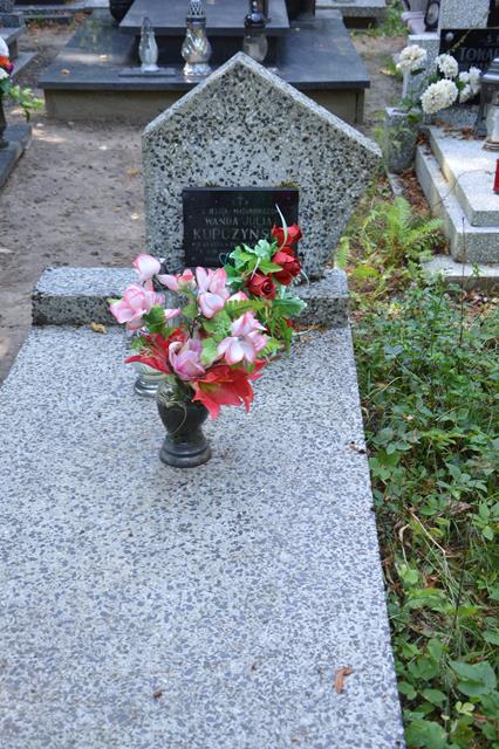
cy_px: 374
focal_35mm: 51
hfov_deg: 26.5
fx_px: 1061
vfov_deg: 38.9
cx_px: 250
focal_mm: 34
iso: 400
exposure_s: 1/100
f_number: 5
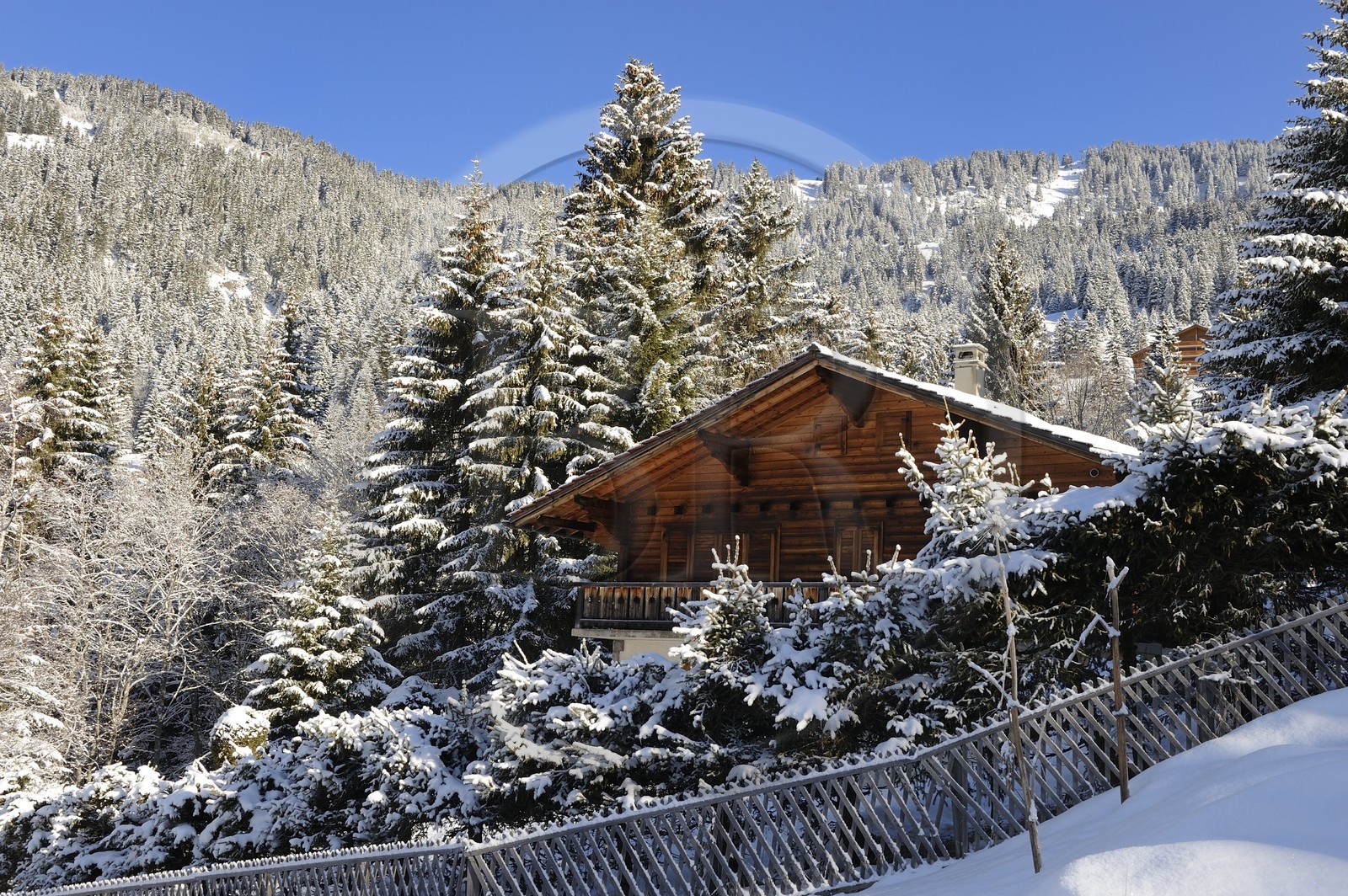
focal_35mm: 38
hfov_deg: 50.7
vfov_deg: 35.0
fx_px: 1422
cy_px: 448
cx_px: 674
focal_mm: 38
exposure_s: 1/200
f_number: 10
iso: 200
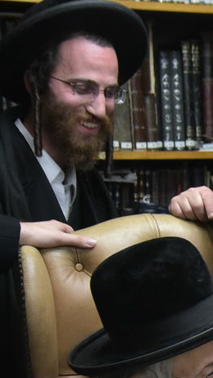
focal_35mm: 108
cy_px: 365
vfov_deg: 19.3
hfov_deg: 10.4
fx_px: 1084
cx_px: 415
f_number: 5.6
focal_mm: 34
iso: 3200
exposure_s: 1/200
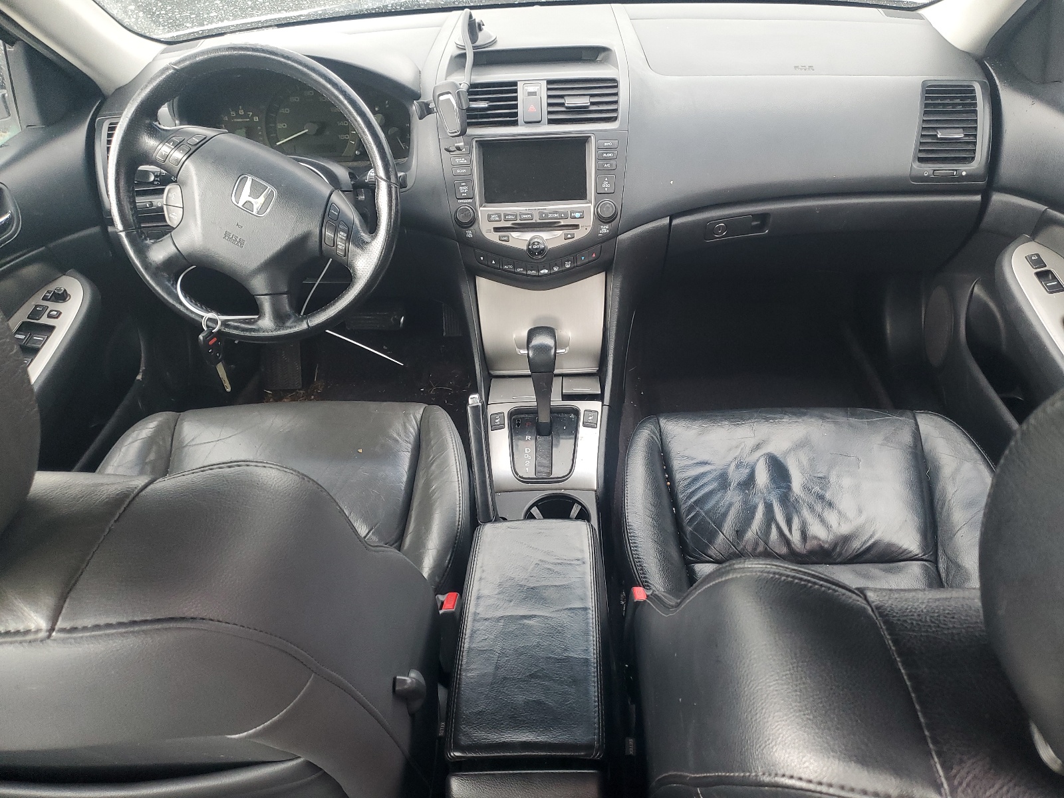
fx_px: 799
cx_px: 532
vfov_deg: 53.1
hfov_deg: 67.3
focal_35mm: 26
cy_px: 399
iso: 98
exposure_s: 1/60.2
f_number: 1.5
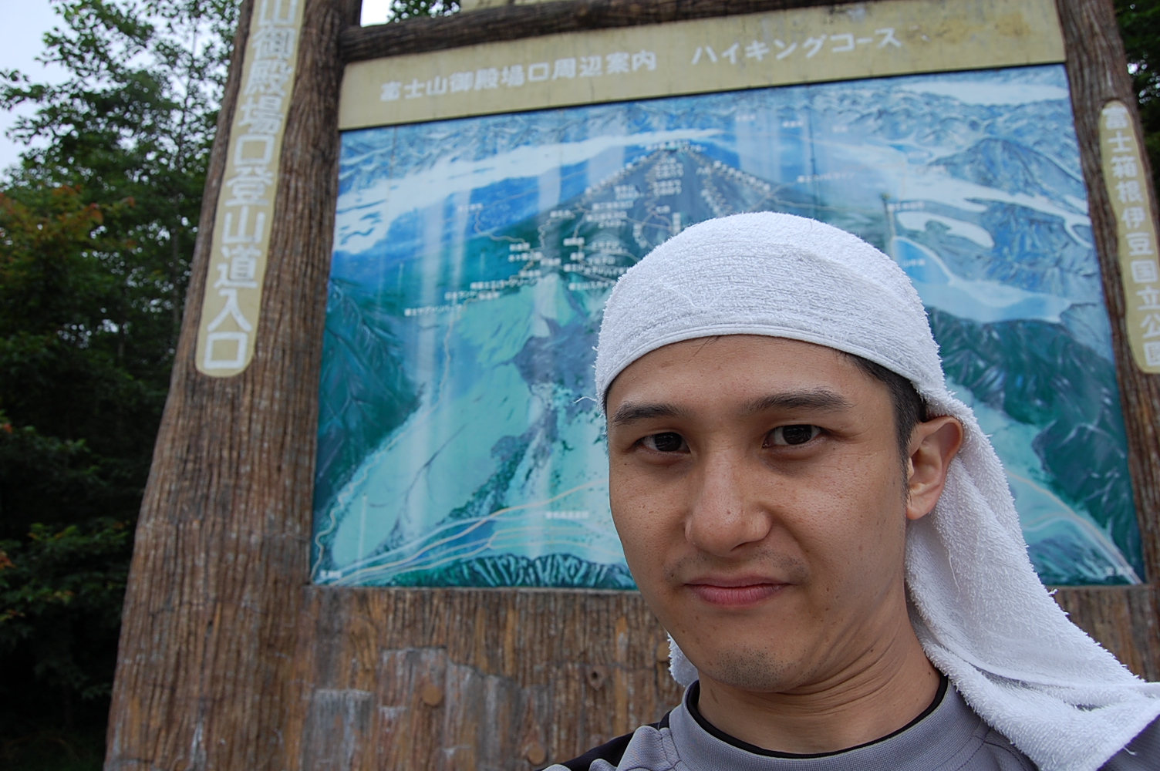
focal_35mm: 27
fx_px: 869
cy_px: 386
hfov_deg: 67.4
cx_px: 580
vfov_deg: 47.8
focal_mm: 18
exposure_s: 1/250
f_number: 8
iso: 200
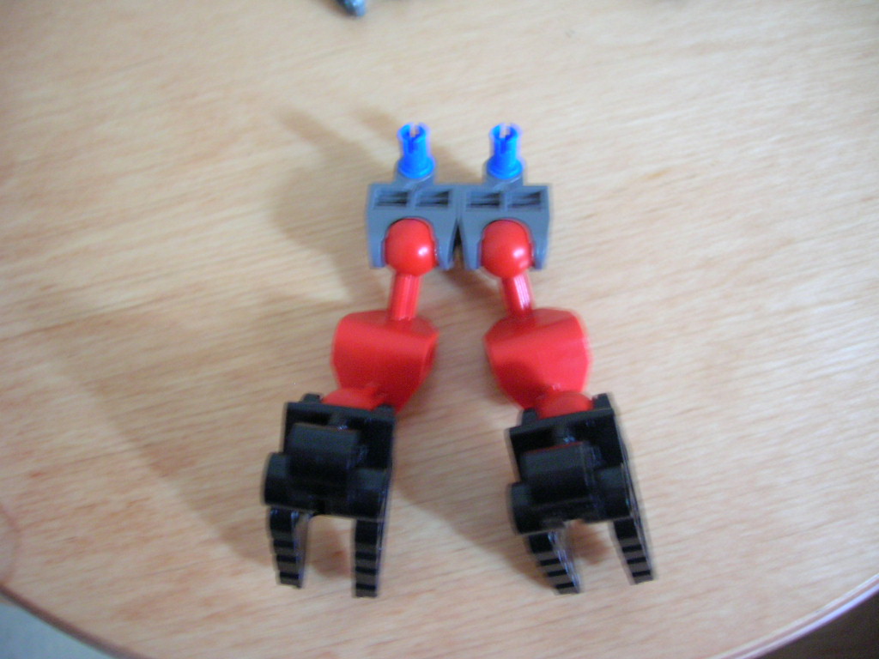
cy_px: 330
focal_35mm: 34
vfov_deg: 41.8
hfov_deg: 54.0
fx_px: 863
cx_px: 440
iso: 200
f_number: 2.9
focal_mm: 5.7
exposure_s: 1/1.3
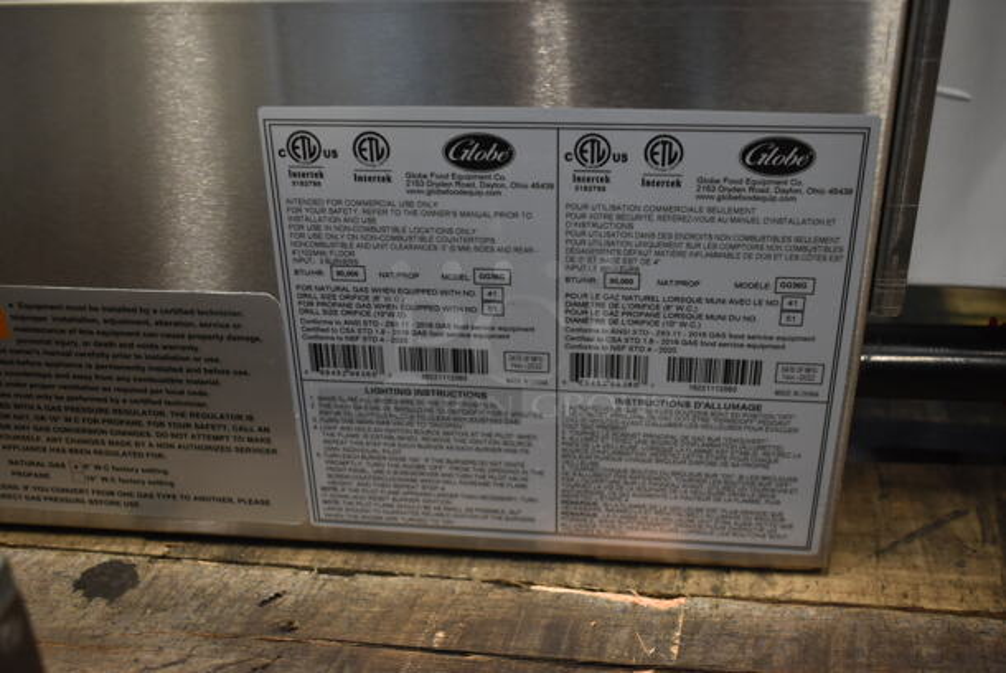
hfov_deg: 51.2
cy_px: 336
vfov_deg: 35.6
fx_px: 1049
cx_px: 503
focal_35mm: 38
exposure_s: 1/40
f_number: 4
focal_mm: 25
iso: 1000
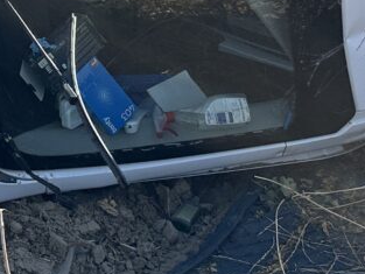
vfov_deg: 13.8
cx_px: -99
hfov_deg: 18.7
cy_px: -187
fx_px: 1034
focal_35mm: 98
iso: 80
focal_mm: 6.86
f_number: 1.78
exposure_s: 1/5000
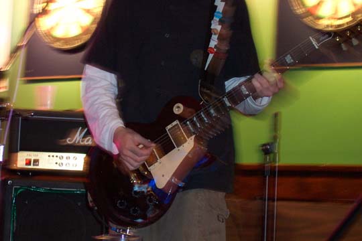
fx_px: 1146
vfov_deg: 12.0
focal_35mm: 114
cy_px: 120
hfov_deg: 17.9
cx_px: 181
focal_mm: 24
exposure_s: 1/2
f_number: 4.8
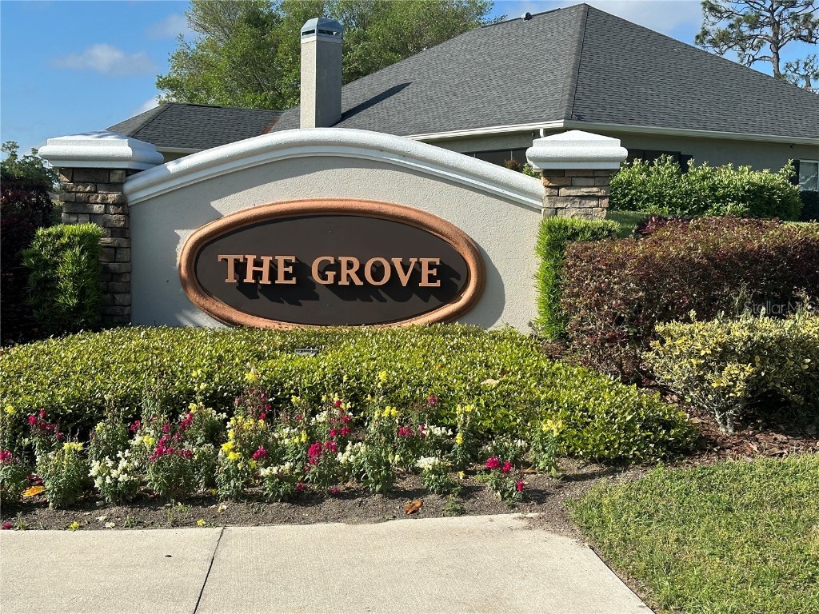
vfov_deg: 30.3
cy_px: 307
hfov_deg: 39.7
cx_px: 410
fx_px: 1136
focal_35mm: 48
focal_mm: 6.86
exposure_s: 1/3876
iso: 64
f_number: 1.78
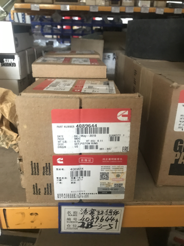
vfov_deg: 63.4
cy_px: 123
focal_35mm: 28
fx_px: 198
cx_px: 92
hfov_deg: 49.7
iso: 80
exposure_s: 1/4
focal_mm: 3.99
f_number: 1.8
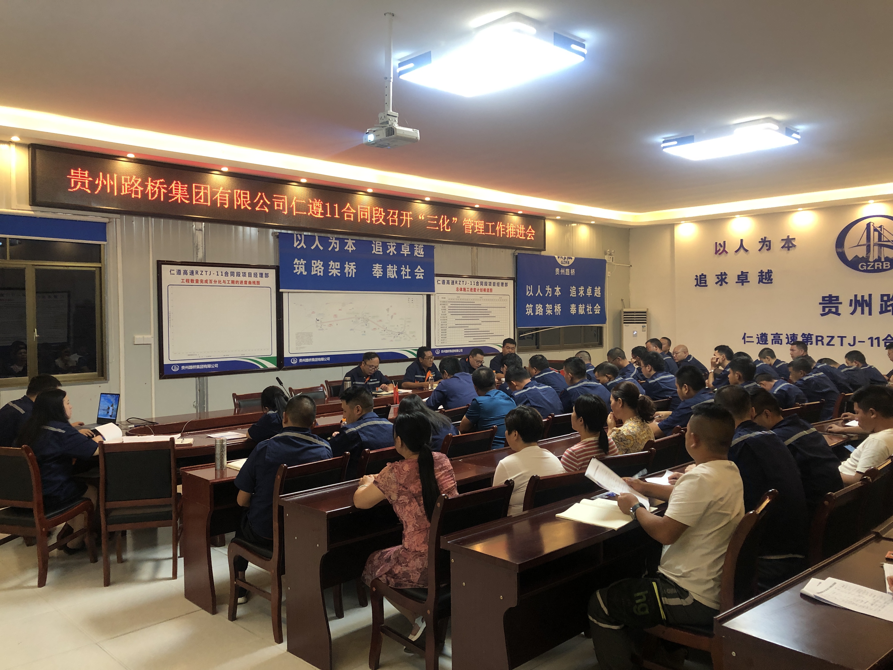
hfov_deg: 63.4
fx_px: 722
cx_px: 446
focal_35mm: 28
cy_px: 335
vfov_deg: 49.7
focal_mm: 4
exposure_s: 1/17
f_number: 1.8
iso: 50
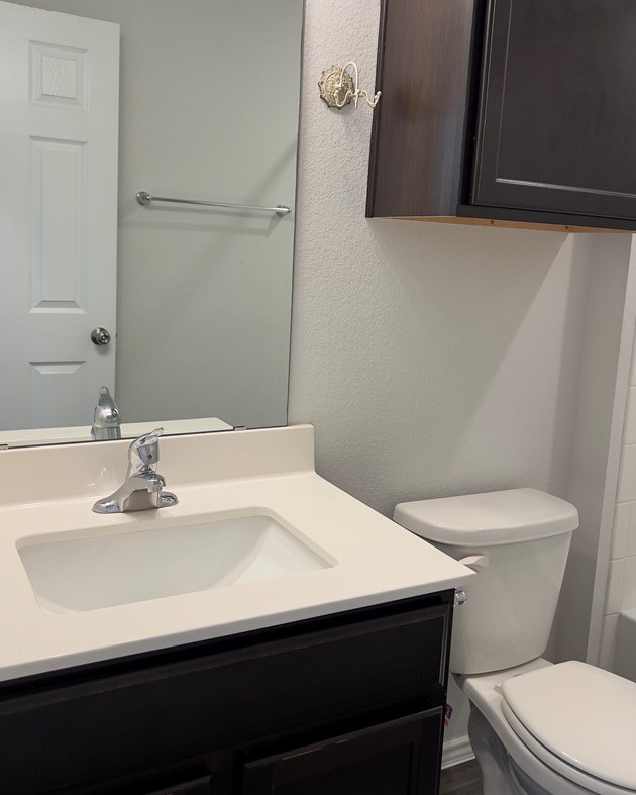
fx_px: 776
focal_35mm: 33
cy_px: 347
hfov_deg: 44.6
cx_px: 323
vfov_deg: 54.1
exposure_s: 1/120
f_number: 1.5
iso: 80
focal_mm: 5.7
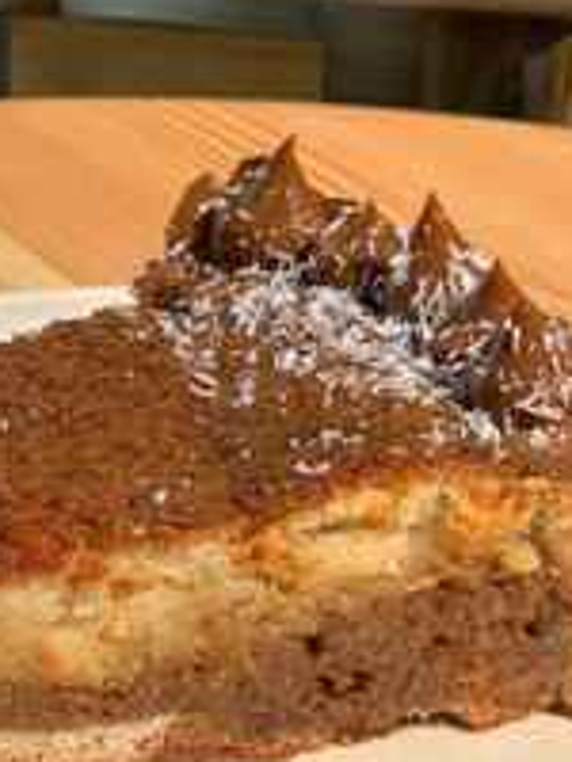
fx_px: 2446
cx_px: 103
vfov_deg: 17.7
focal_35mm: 111
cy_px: 366
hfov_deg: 13.3
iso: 16
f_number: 2.4
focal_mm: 6
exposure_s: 1/1332
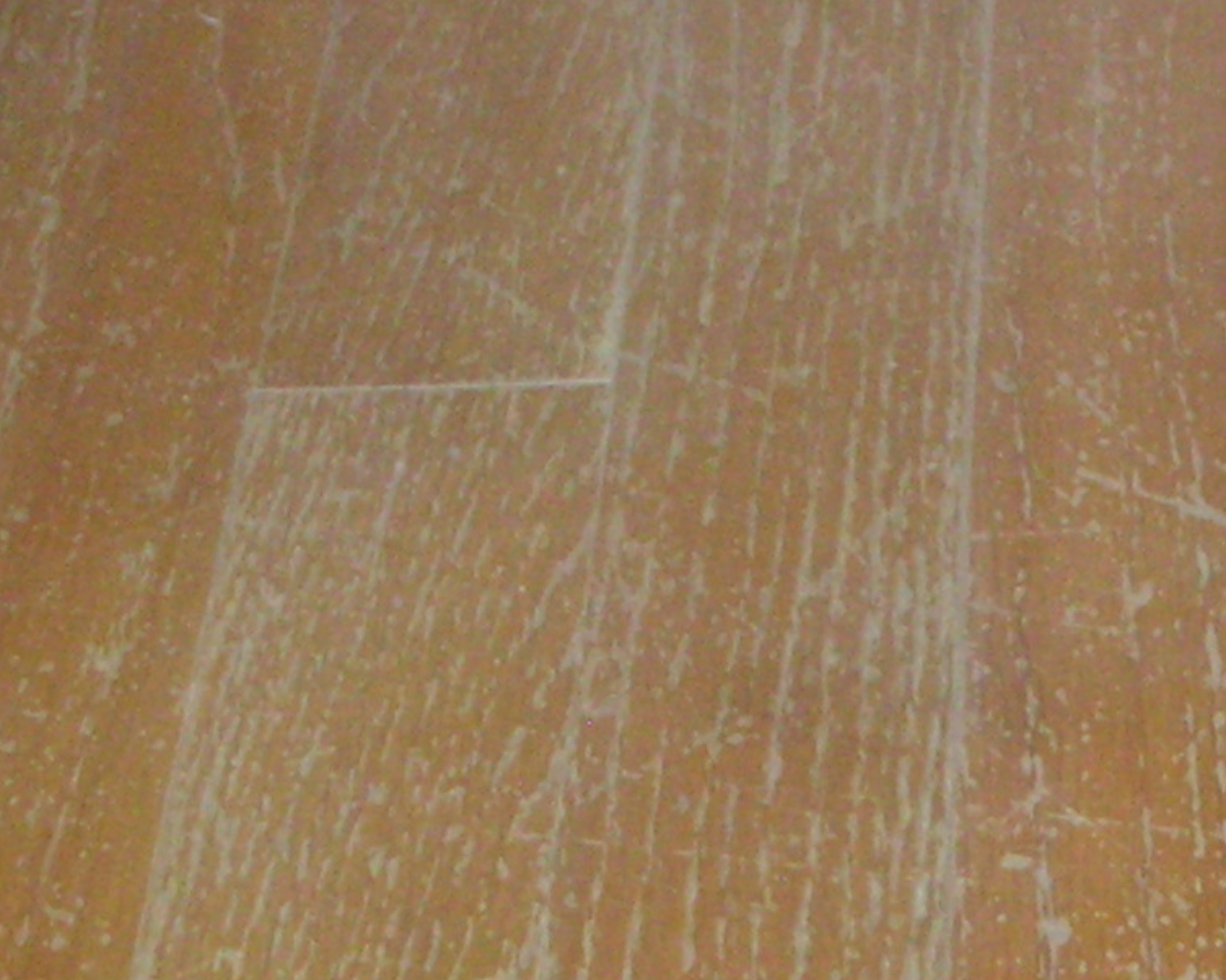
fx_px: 6094
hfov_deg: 11.0
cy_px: 1496
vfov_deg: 9.0
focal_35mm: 168
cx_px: 1885
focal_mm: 7.7
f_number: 3.5
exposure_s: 2
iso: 200
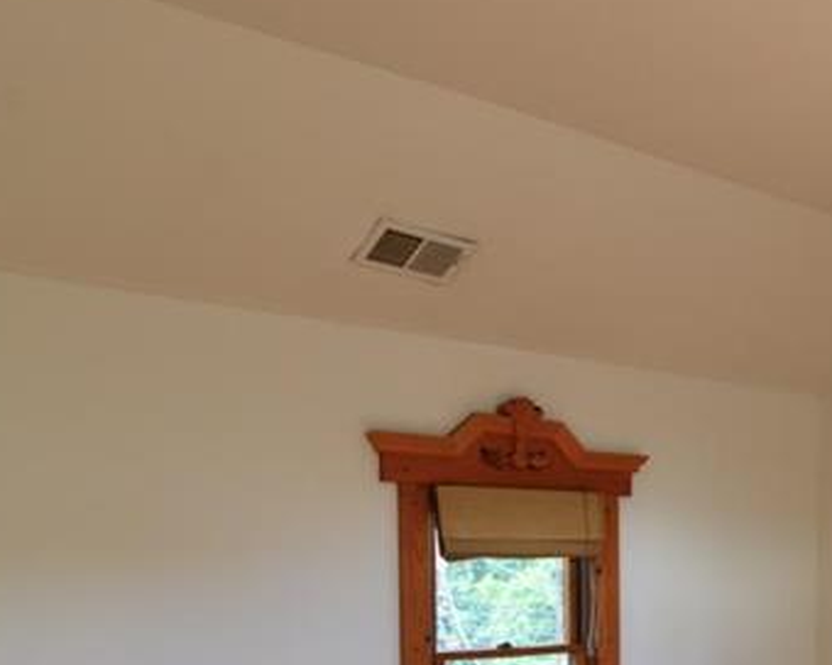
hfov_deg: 30.1
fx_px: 1182
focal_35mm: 48
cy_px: 562
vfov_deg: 30.4
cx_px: 1104
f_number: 9
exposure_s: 1/13
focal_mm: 17
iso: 320
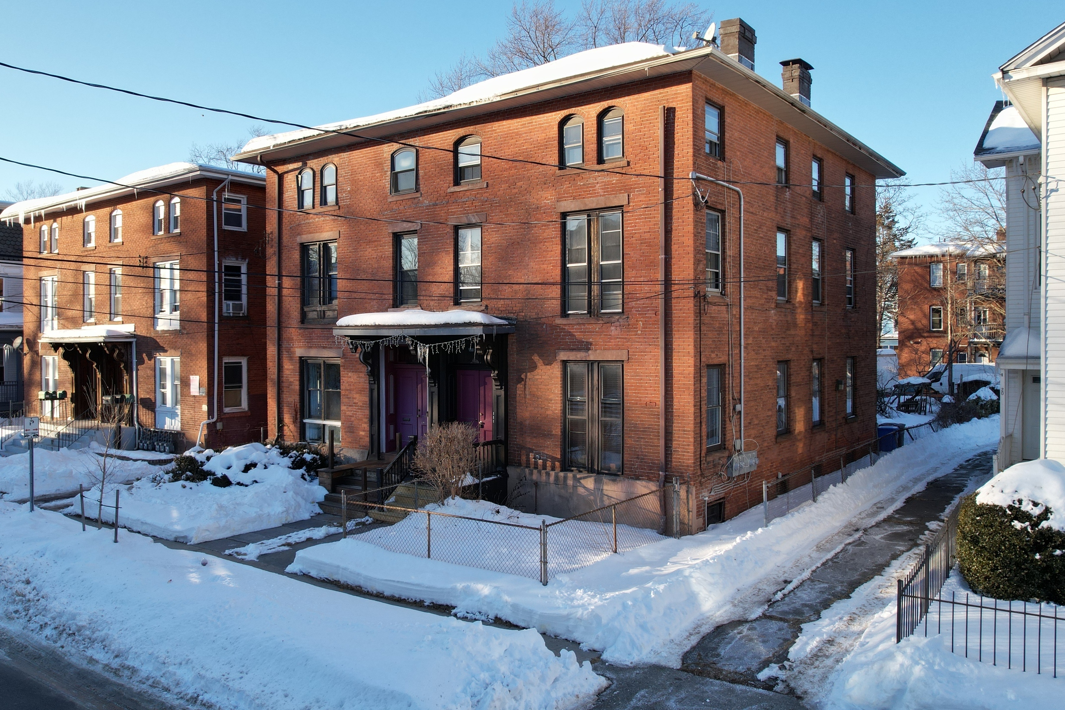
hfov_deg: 65.2
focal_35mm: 28
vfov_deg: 46.4
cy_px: 343
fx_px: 828
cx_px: 464
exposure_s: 1/640
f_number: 2.8
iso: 100
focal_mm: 8.38
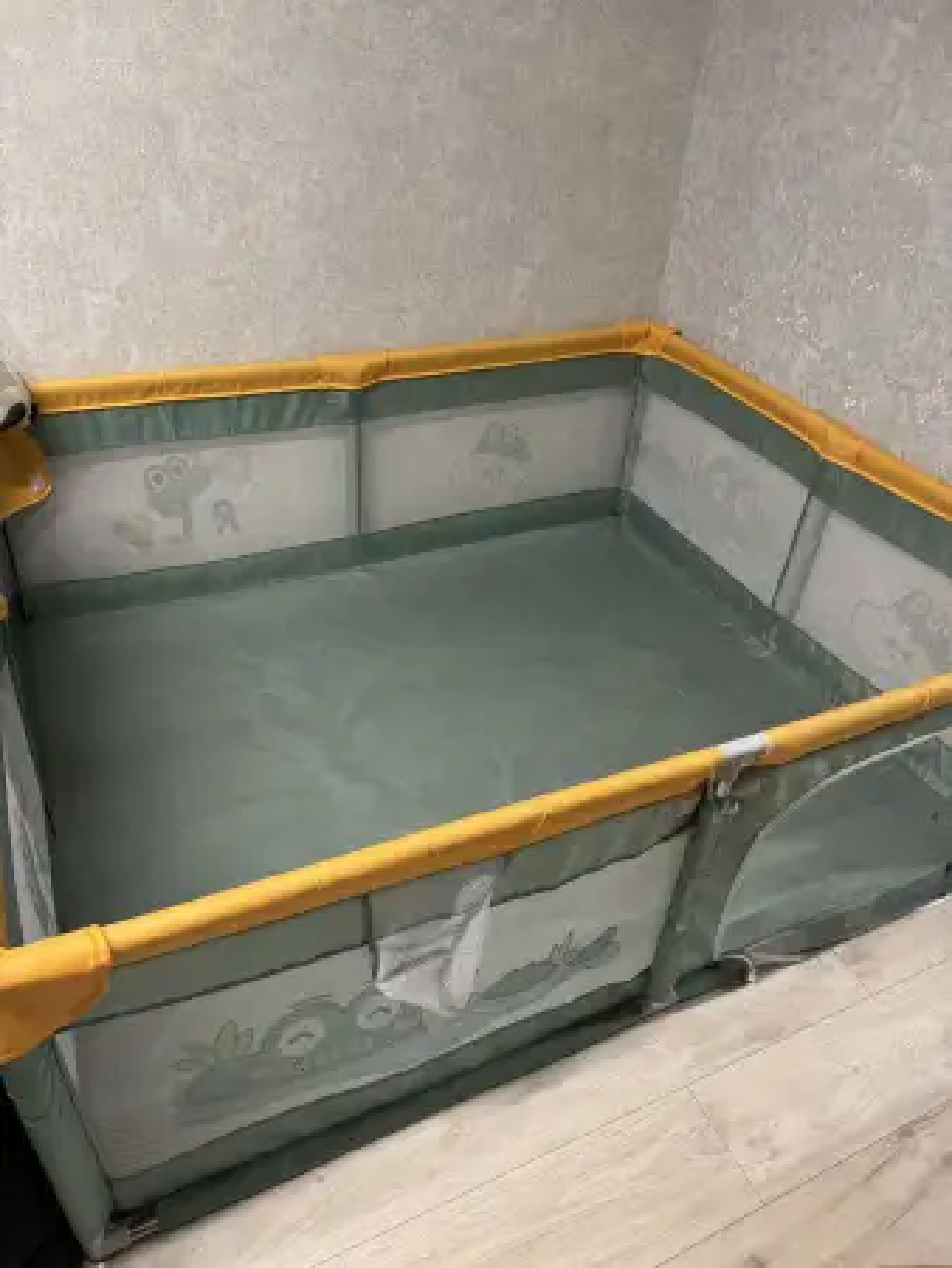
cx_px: 476
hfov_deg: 56.9
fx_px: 879
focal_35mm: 24
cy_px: 634
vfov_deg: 71.6
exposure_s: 1/60
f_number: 1.78
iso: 400
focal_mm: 6.76
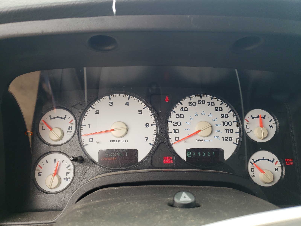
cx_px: 150
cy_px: 113
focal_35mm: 26
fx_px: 226
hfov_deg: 67.3
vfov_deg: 53.1
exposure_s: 1/244
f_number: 1.5
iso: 50
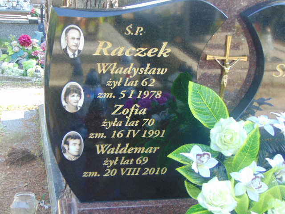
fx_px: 494
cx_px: 142
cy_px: 107
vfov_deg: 24.4
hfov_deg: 32.2
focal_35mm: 60
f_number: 3.6
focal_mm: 10.8
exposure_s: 1/50
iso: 80
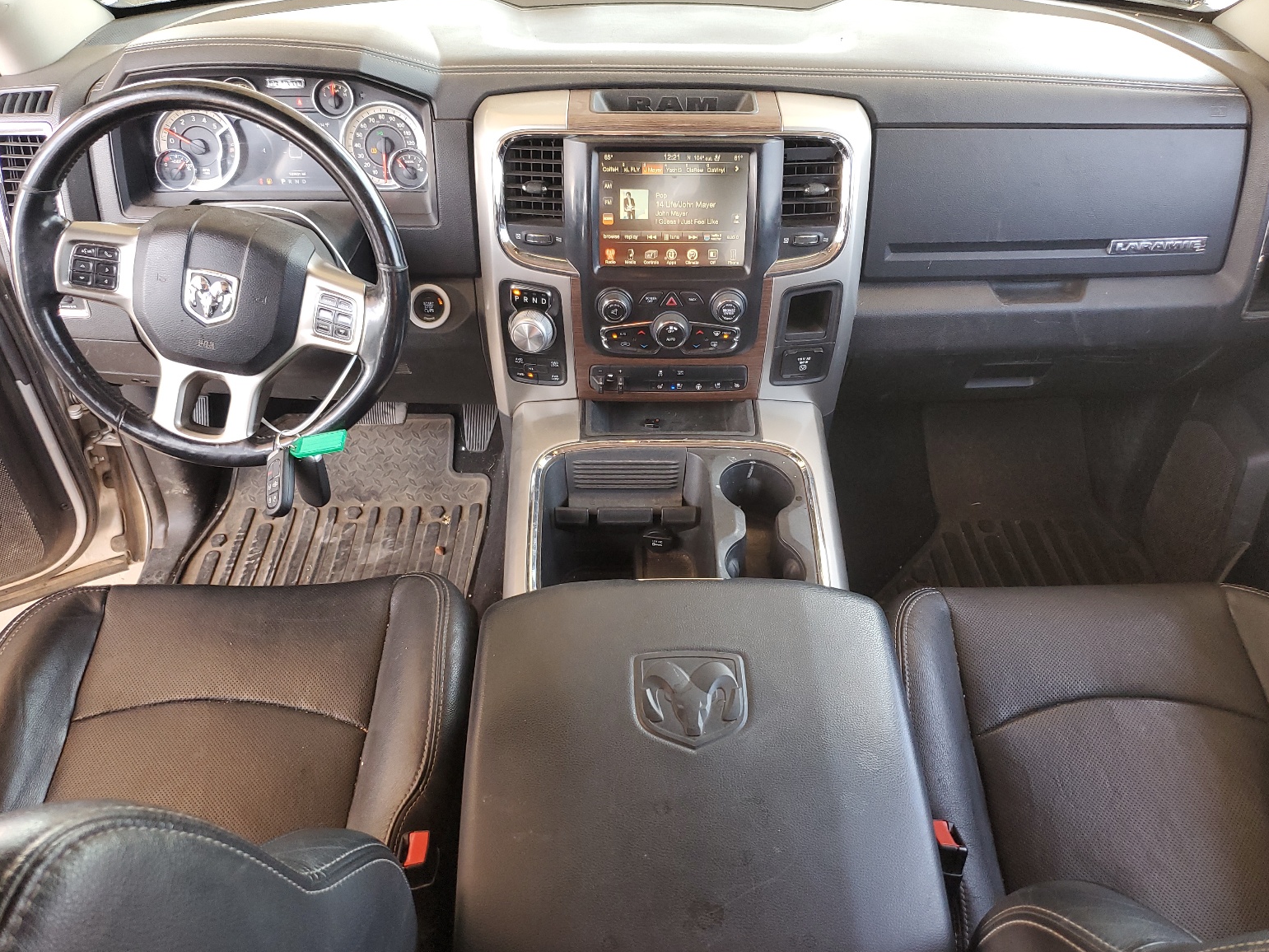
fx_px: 990
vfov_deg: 51.4
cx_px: 645
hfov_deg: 65.3
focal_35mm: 27
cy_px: 487
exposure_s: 1/60.2
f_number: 1.5
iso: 96
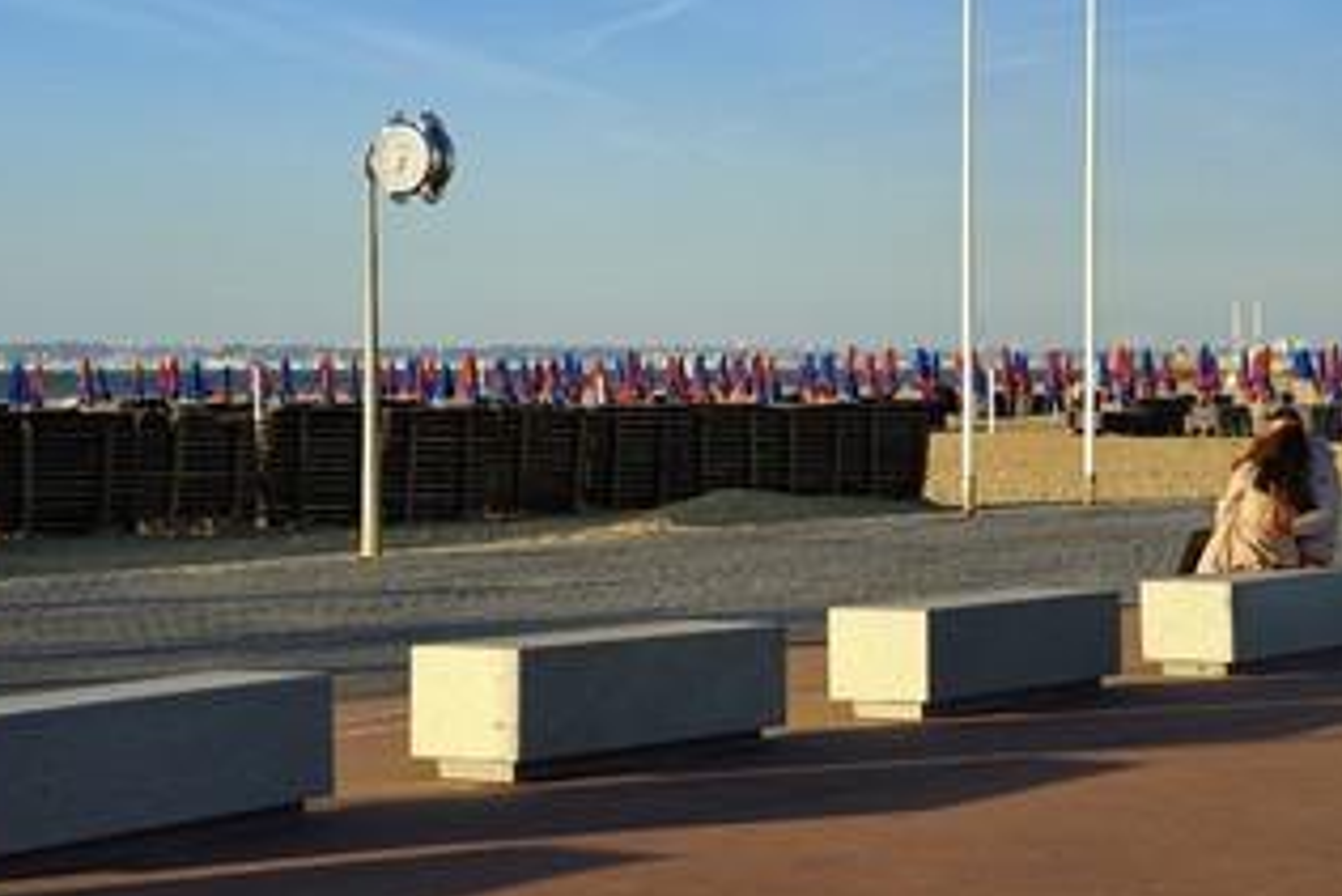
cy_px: 318
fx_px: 3468
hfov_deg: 21.9
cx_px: 629
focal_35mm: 93
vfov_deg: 14.7
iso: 200
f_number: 8
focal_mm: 70
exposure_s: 1/320
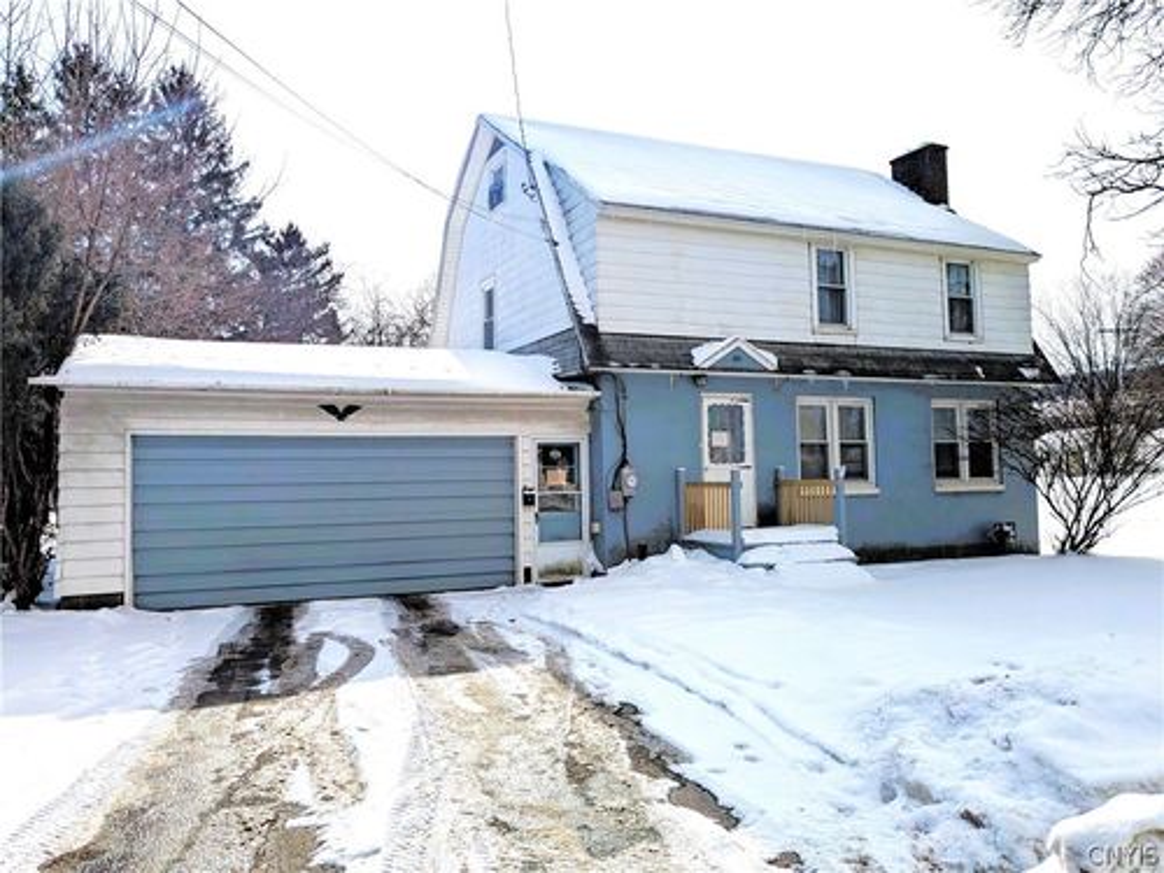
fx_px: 908
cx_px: 582
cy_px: 436
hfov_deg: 65.3
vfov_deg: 51.4
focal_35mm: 27
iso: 57
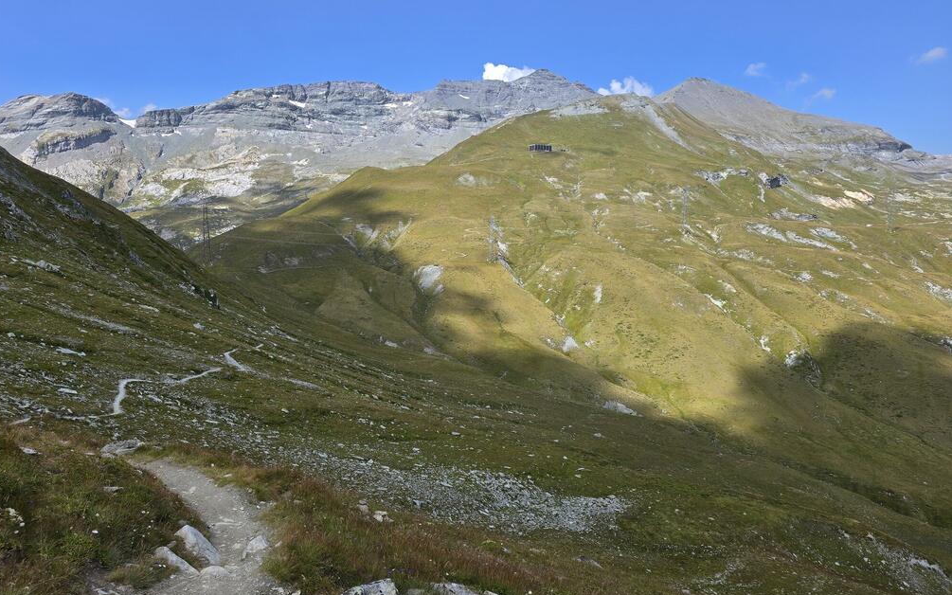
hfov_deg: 72.5
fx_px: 649
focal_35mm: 25
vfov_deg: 49.3
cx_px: 466
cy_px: 306
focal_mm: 6.3
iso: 12
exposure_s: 1/568
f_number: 1.7
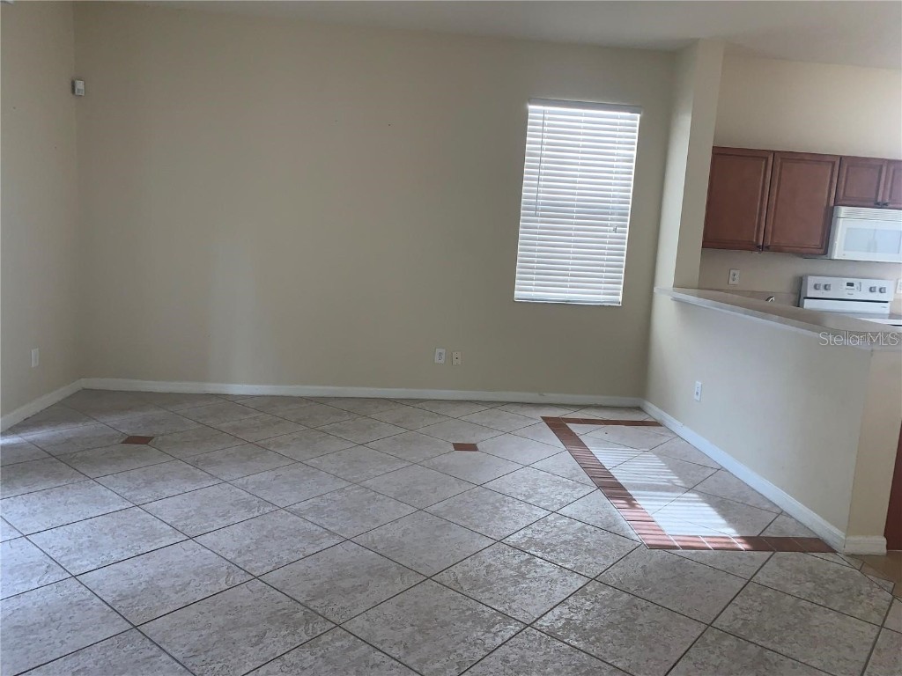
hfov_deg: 67.3
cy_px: 338
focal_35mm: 26
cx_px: 451
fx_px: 677
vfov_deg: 53.1
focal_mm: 4.25
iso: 50
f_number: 1.8
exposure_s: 1/88
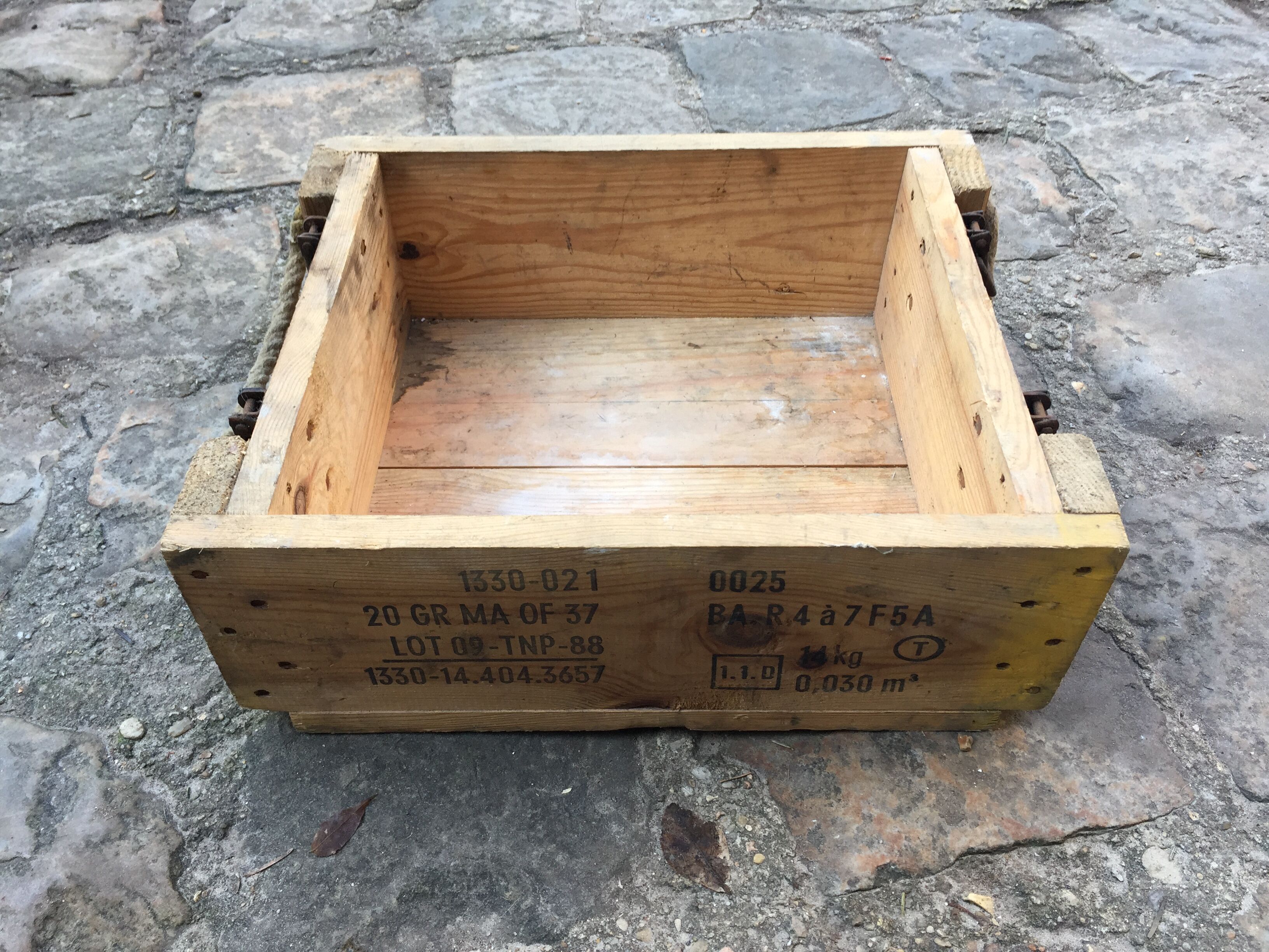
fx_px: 1063
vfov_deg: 48.2
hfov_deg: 61.7
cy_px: 476
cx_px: 634
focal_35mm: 29
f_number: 2.2
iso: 50
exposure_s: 1/100
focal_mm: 4.15
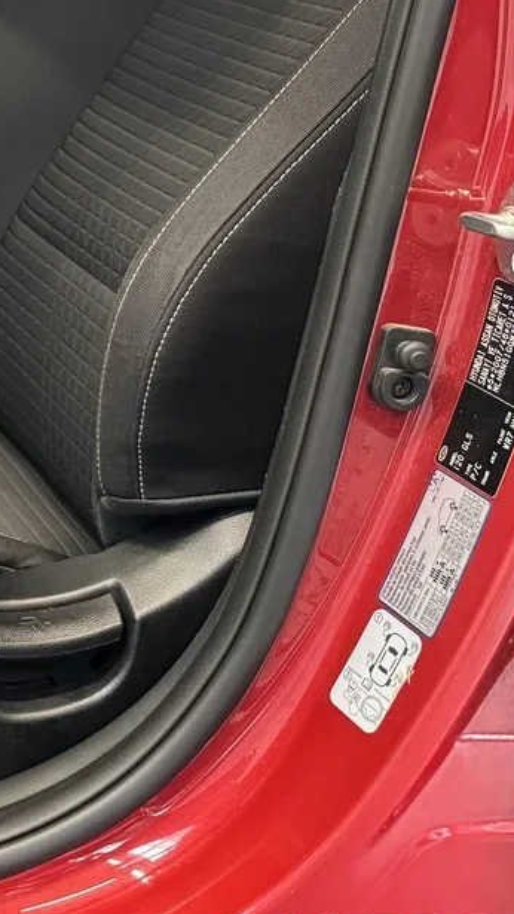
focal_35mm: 68
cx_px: -671
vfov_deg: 29.7
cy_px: 91
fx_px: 1647
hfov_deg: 13.6
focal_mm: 6.76
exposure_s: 1/60
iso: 400
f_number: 1.78
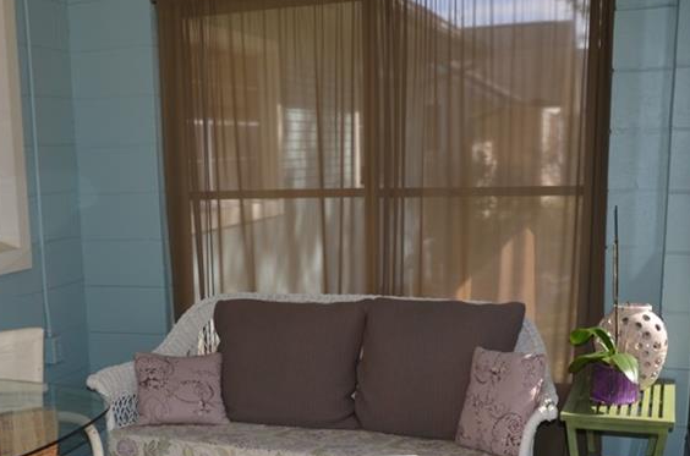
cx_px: 198
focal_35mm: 49
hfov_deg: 39.6
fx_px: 937
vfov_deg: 26.6
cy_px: 394
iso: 100
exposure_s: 1/200
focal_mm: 18
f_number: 4
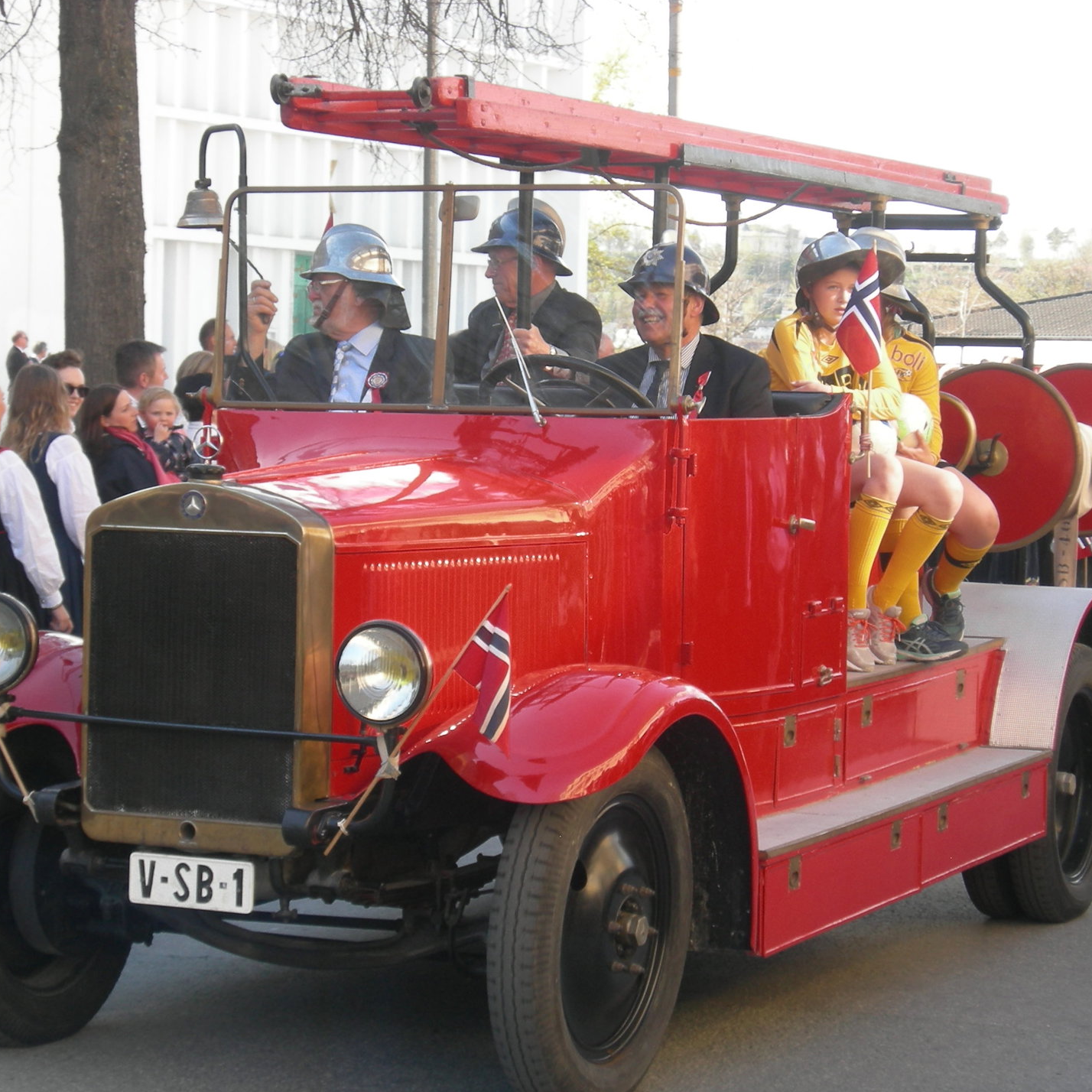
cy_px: 543
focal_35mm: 101
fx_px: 3605
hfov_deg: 17.2
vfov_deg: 17.2
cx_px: 466
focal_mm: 17.7
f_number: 4.1
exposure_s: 1/85.7
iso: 64
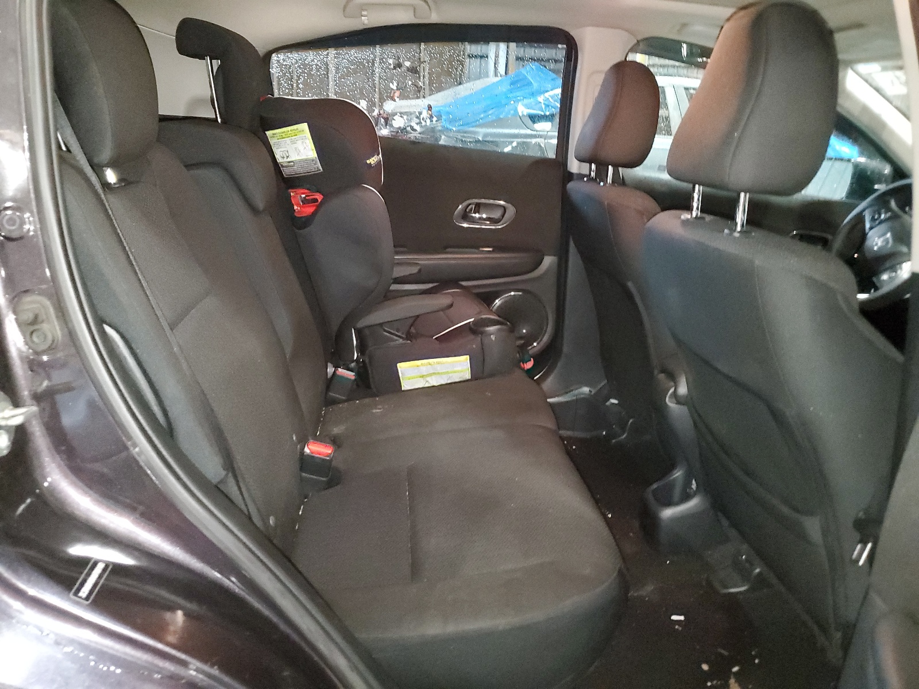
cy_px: 344
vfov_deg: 53.1
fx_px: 690
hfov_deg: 67.3
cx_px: 460
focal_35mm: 26
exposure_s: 1/15
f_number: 1.5
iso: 918
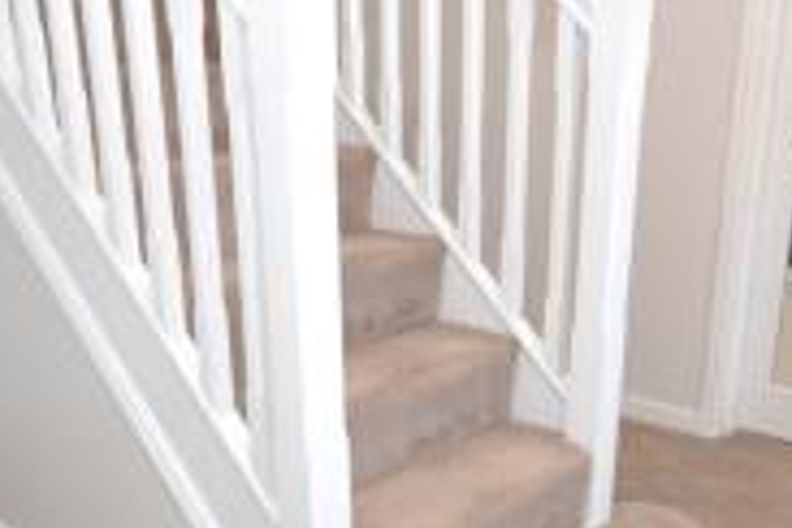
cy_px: 396
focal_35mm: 39
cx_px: 428
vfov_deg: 33.5
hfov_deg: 49.5
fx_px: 858
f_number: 4
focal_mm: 10
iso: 1250
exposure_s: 1/60
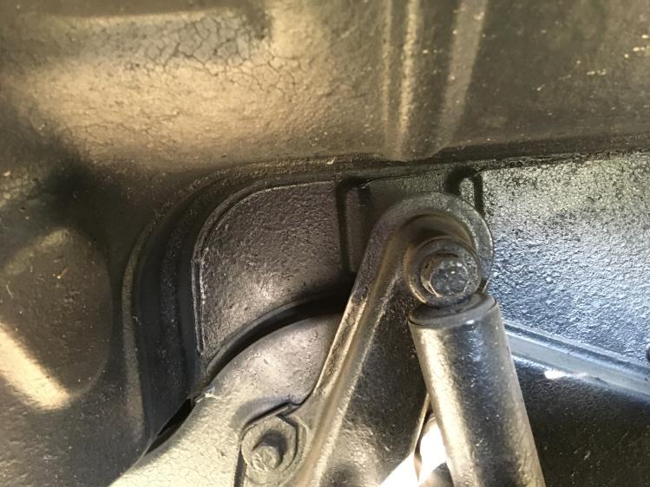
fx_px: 545
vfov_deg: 48.2
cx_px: 325
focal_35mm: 29
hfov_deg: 61.7
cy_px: 244
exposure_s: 1/15
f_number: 2.2
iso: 250
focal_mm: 4.15
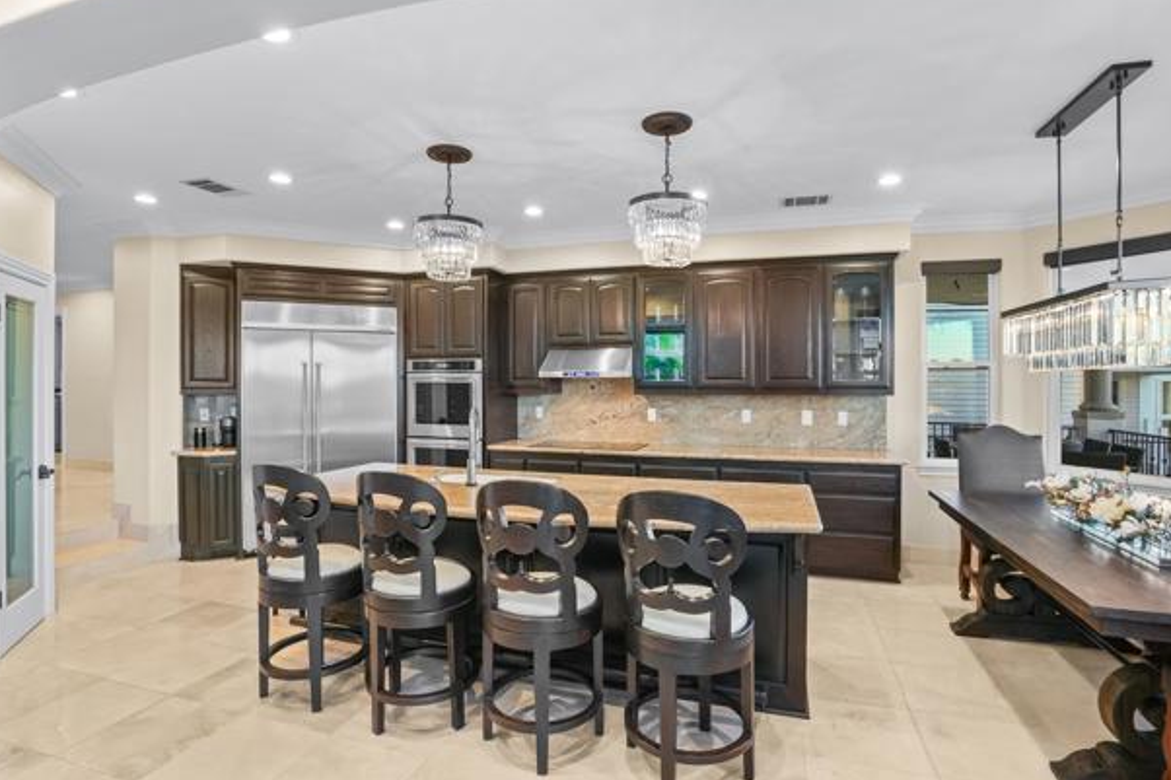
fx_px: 553
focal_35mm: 17
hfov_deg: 93.3
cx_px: 599
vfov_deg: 70.4
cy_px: 391
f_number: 11
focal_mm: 16
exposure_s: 1/30
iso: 800
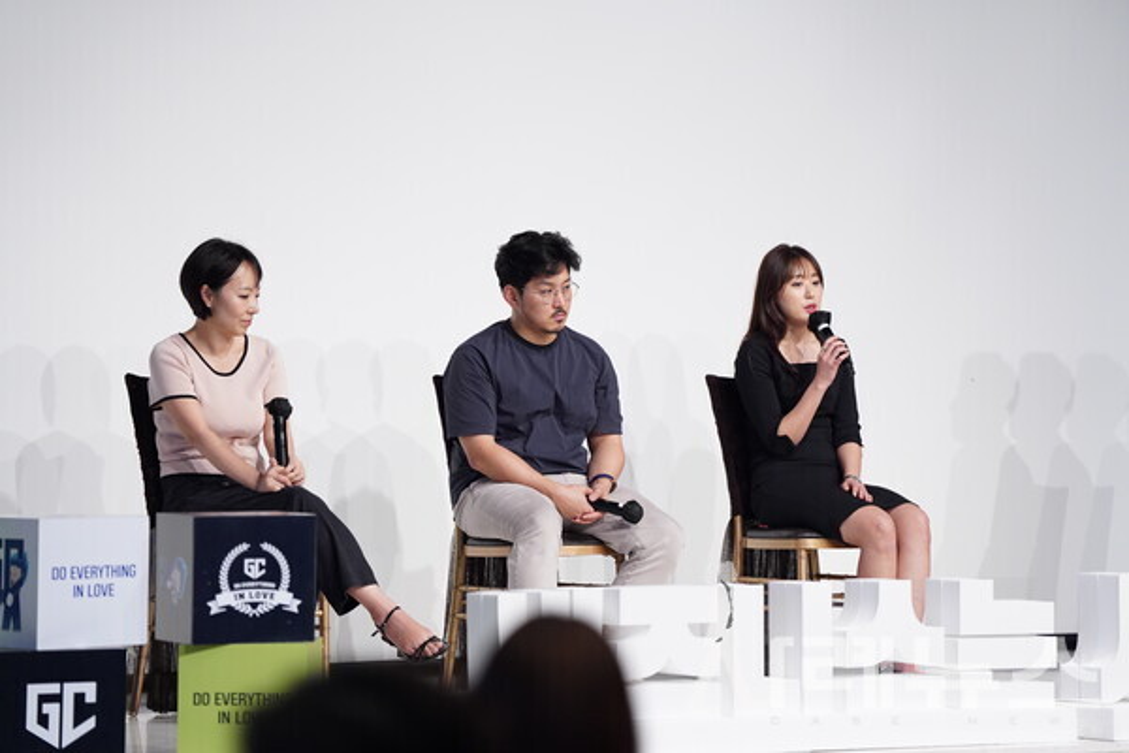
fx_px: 4704
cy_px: 376
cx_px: 564
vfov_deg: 9.1
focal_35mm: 150
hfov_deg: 13.7
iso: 3200
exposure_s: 1/400
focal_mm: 150
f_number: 2.8
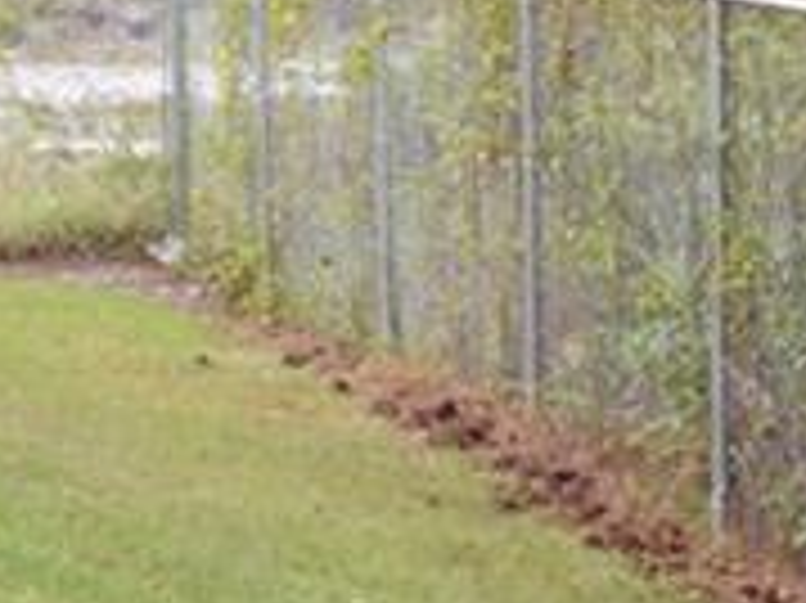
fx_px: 6515
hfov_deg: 7.0
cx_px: -261
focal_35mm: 280
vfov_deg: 5.3
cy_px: 212
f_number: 7.1
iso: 400
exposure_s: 1/160
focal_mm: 34
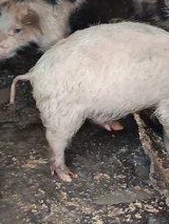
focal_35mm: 45
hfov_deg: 31.6
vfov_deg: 40.6
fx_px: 293
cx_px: 129
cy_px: 49
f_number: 1.7
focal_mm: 5.31
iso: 1051
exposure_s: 1/50
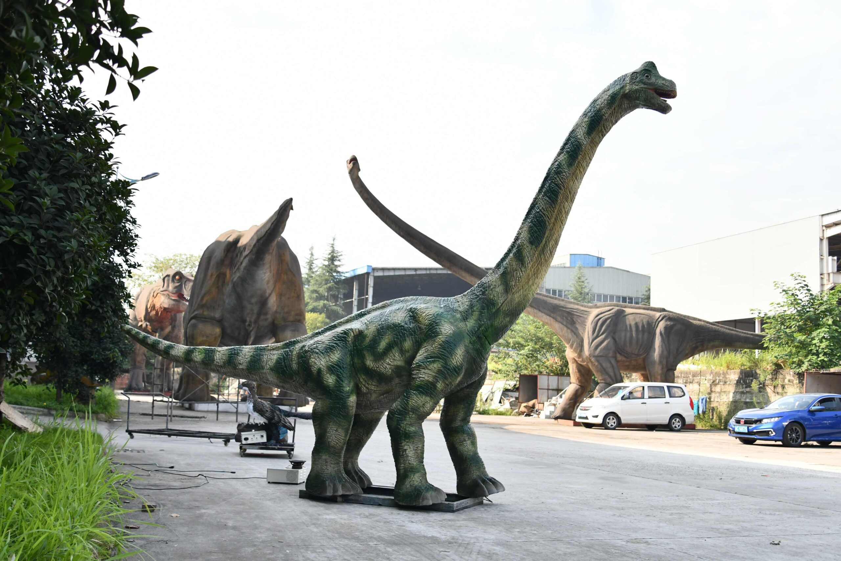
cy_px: 280
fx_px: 841
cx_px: 420
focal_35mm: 36
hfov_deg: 53.1
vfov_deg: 36.9
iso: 1000
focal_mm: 24
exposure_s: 1/3200
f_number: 4
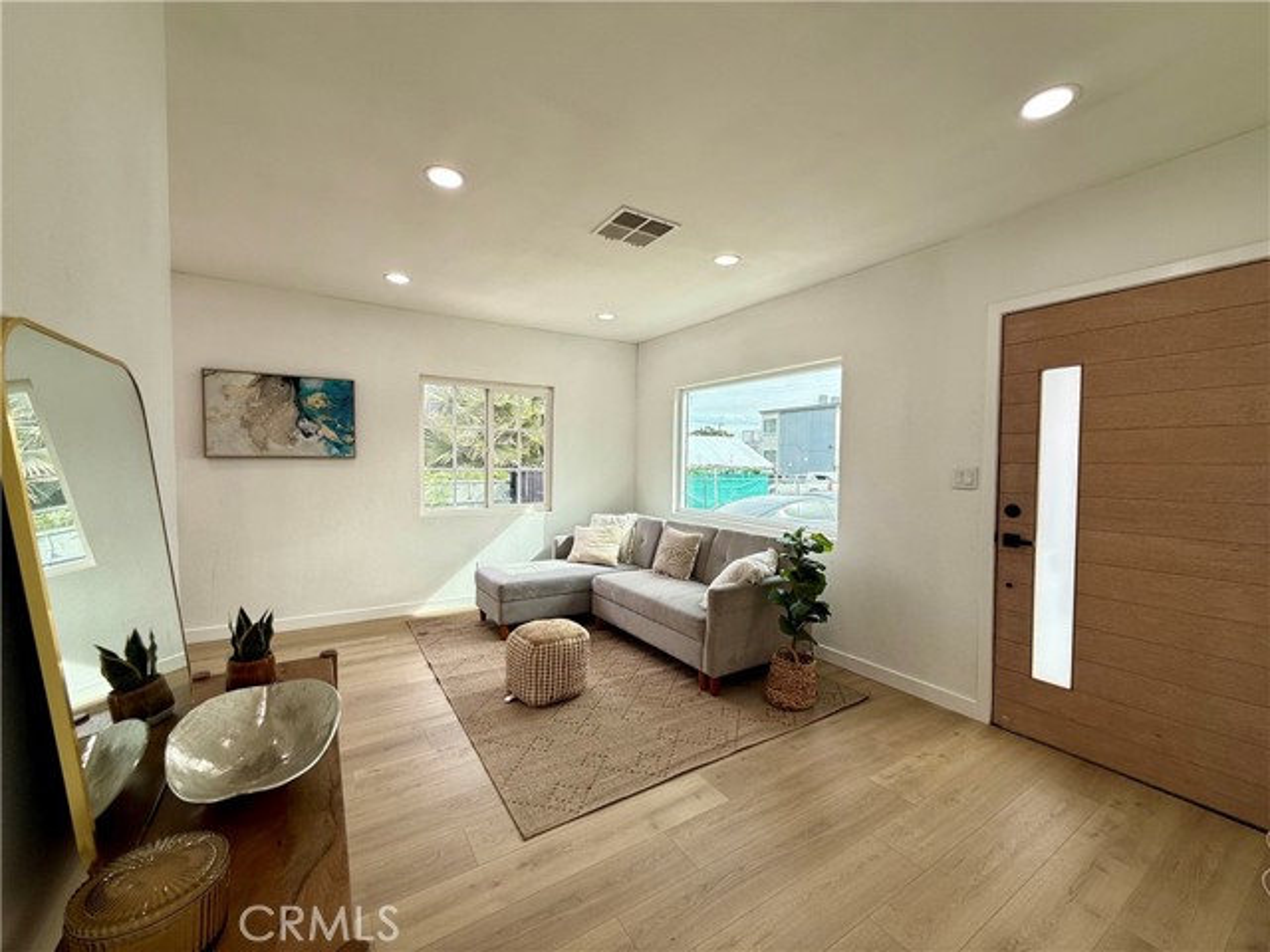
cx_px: 635
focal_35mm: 14
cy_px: 476
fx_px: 514
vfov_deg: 85.7
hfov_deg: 102.1
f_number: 2.2
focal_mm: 2.22
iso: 64
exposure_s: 1/193
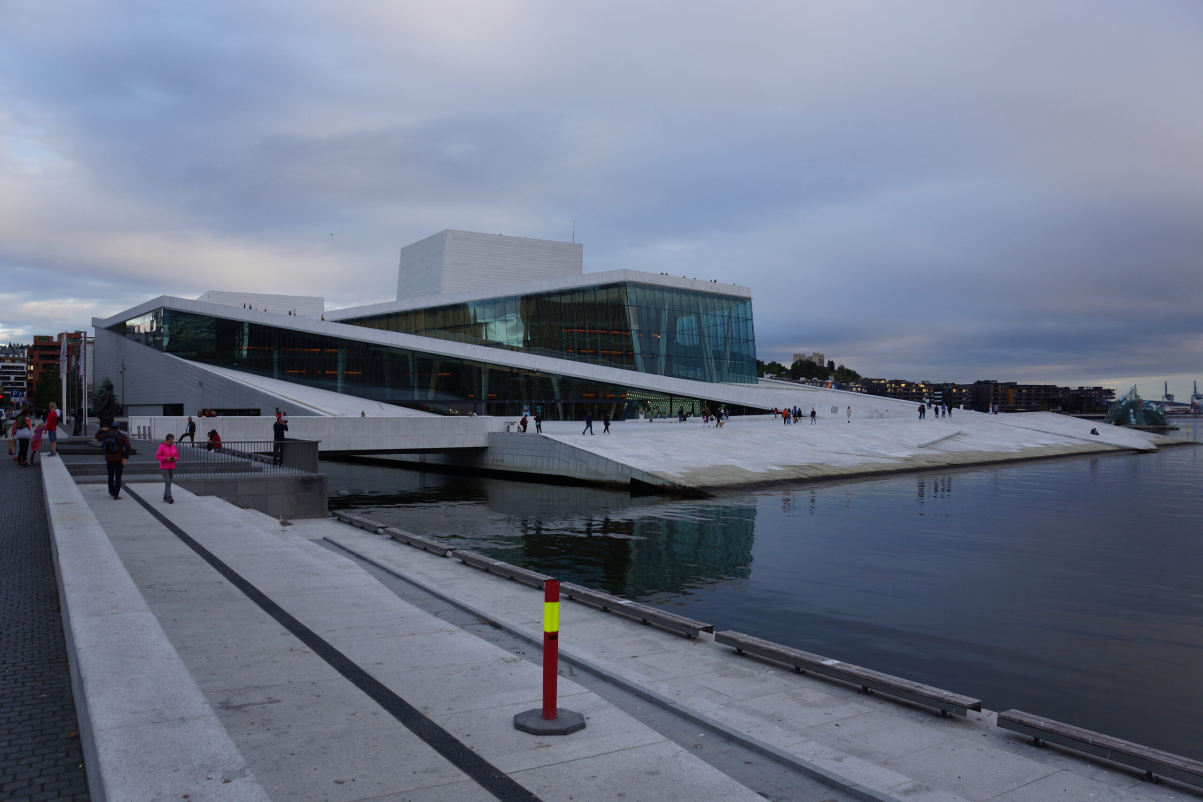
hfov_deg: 67.4
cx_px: 602
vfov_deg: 47.9
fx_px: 902
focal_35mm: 27
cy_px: 401
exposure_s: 1/80
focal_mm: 18
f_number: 6.3
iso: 100
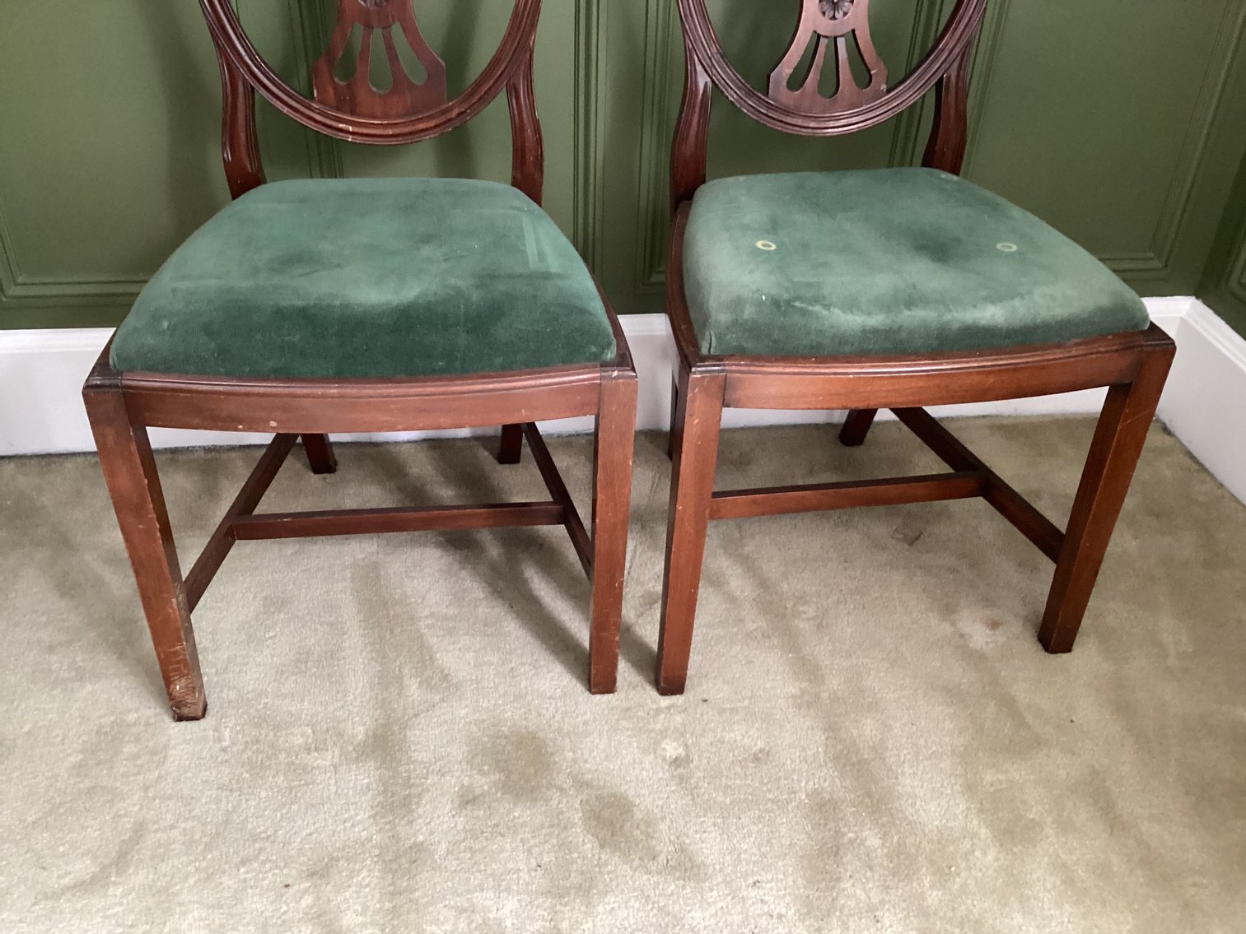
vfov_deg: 45.4
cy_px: 467
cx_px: 623
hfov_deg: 58.3
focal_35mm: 31
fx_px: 1116
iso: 400
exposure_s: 1/25
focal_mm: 3.3
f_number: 2.4
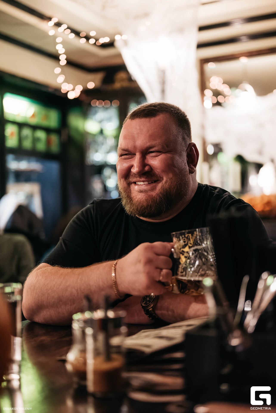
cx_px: 138
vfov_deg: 39.6
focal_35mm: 50
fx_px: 574
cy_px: 206
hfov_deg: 27.0
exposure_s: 1/200
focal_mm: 50
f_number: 2
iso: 5000
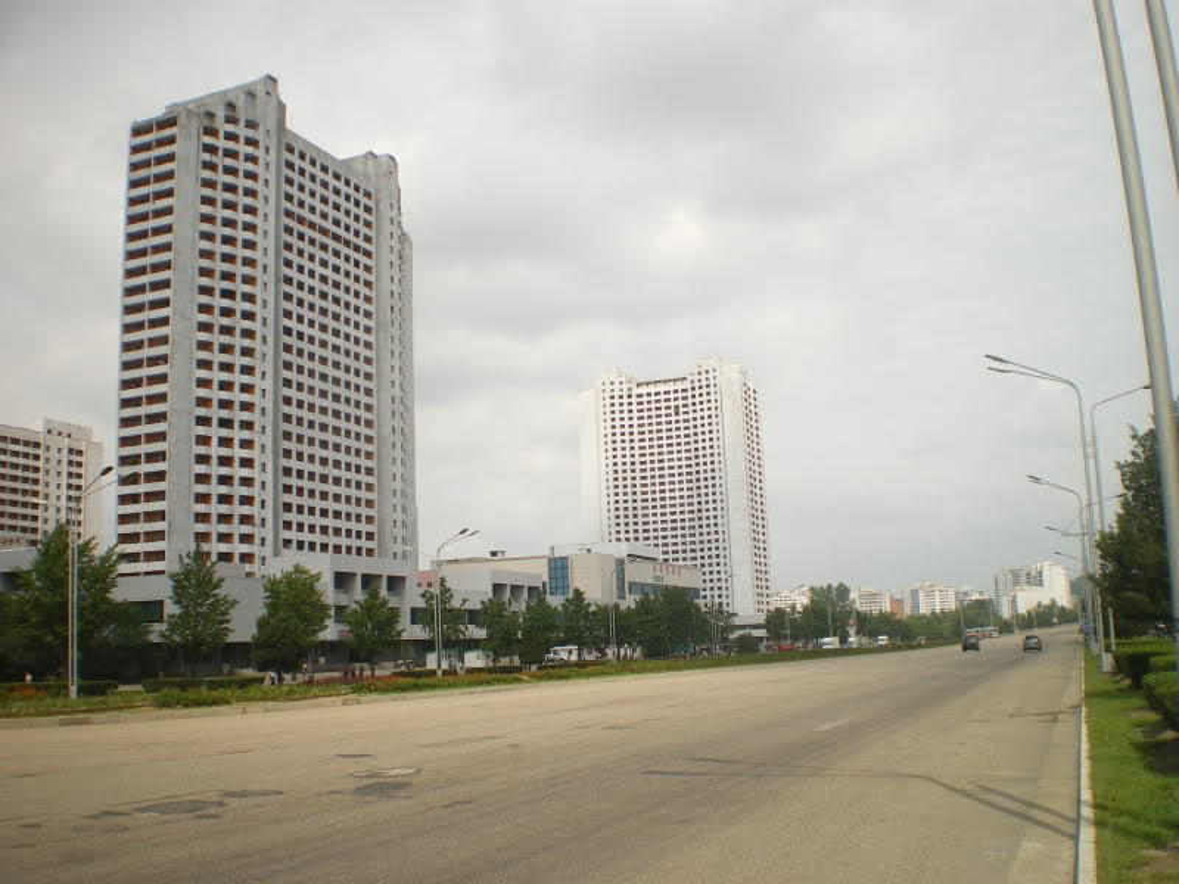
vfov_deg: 39.7
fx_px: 1226
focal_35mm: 36
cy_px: 442
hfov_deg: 51.4
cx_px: 590
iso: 50
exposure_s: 1/500
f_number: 4.6
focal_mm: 6.3
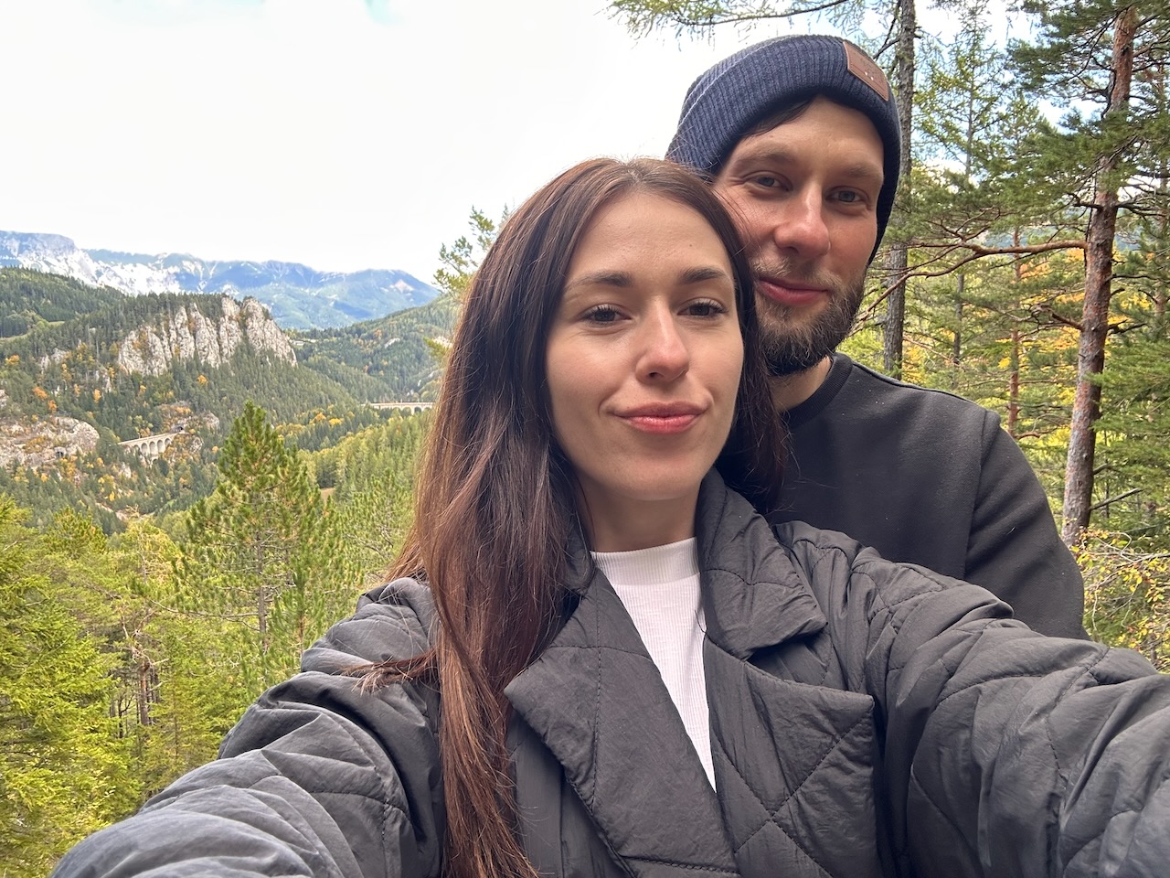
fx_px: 777
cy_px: 439
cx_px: 585
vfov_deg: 58.9
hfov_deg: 73.9
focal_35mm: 23
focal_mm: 2.69
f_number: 1.9
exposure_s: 1/121
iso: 50
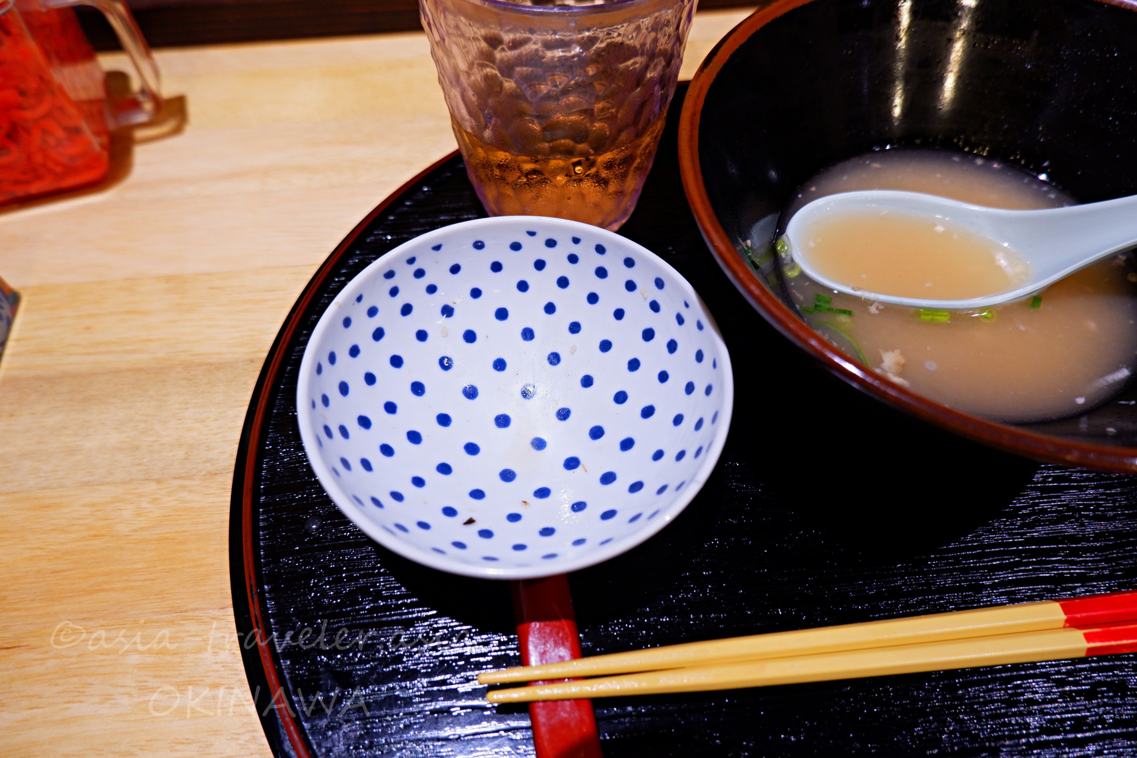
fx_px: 726
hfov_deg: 76.1
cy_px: 379
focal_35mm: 23
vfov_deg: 55.1
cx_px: 568
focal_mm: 15
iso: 800
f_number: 3.5
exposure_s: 1/34
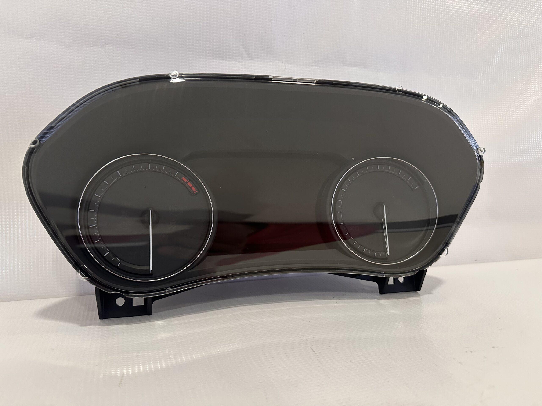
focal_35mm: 24
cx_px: 271
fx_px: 376
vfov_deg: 56.8
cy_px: 203
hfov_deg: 71.6
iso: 500
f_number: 1.78
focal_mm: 6.86
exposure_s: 1/60
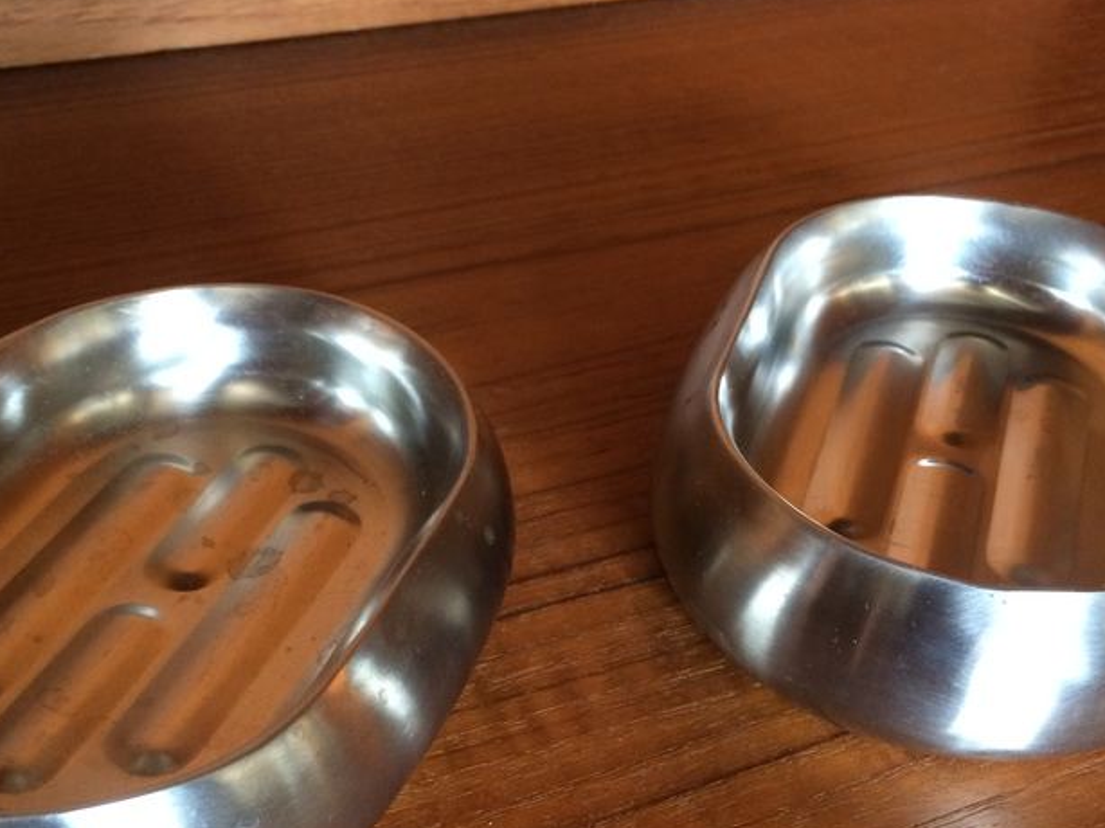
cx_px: 508
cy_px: 566
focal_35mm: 44
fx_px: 1404
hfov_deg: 42.9
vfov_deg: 32.5
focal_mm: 4.12
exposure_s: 1/30
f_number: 2.2
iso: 160
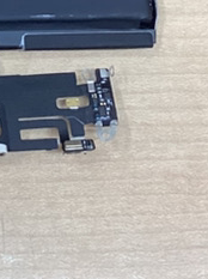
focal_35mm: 160
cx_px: -213
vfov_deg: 12.1
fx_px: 1285
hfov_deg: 8.7
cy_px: -57
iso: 100
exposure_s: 1/60
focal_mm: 3.3
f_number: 2.4
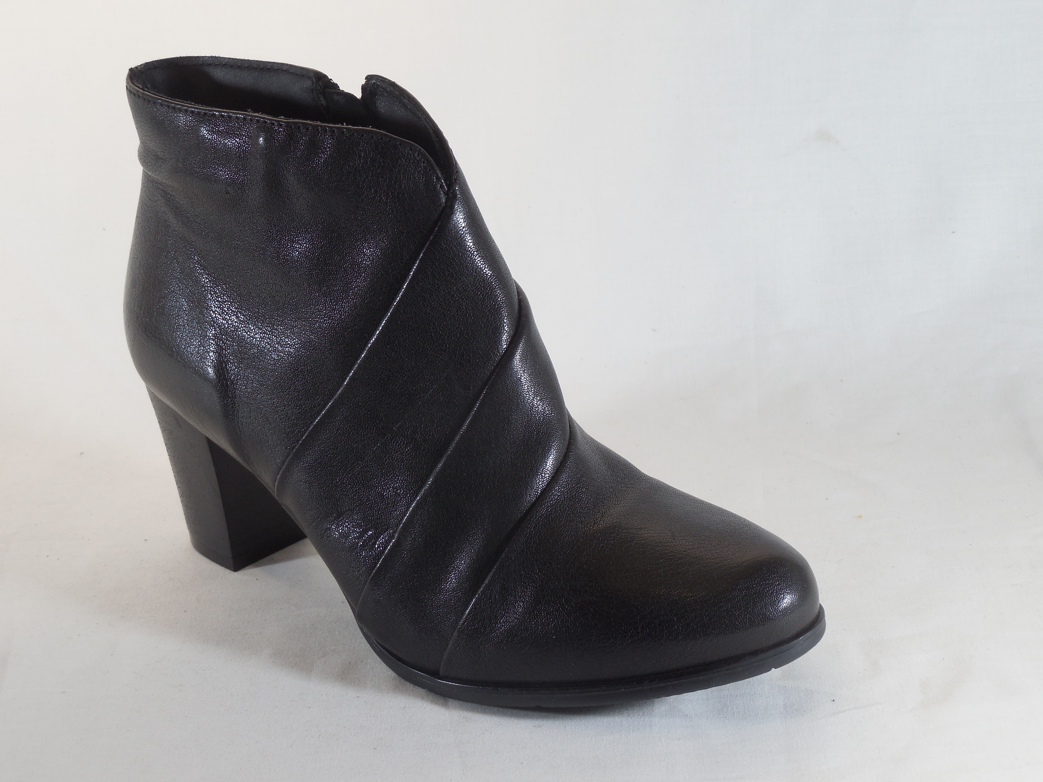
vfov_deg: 24.0
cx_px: 522
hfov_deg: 31.7
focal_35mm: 61
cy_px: 391
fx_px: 1838
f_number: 4.3
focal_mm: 11
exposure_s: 1/50
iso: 125
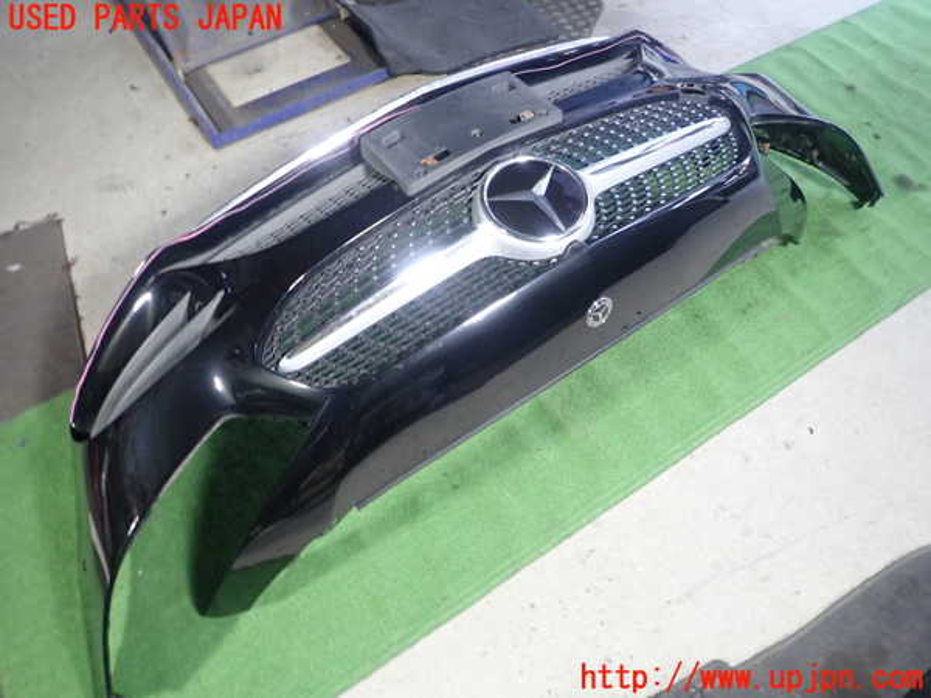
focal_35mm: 25
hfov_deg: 69.4
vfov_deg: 54.9
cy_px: 349
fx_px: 672
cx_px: 466
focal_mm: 4.5
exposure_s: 1/30
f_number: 2
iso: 320
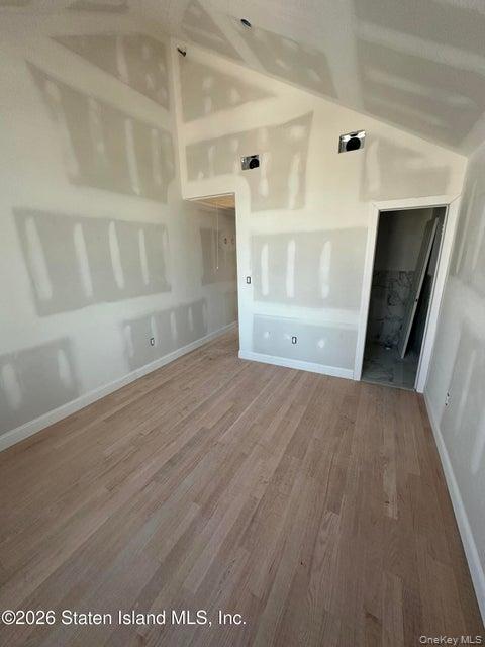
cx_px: 242
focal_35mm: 14
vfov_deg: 102.1
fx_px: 262
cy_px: 324
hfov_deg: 85.7
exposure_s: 1/99
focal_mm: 2.22
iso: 200
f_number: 2.2
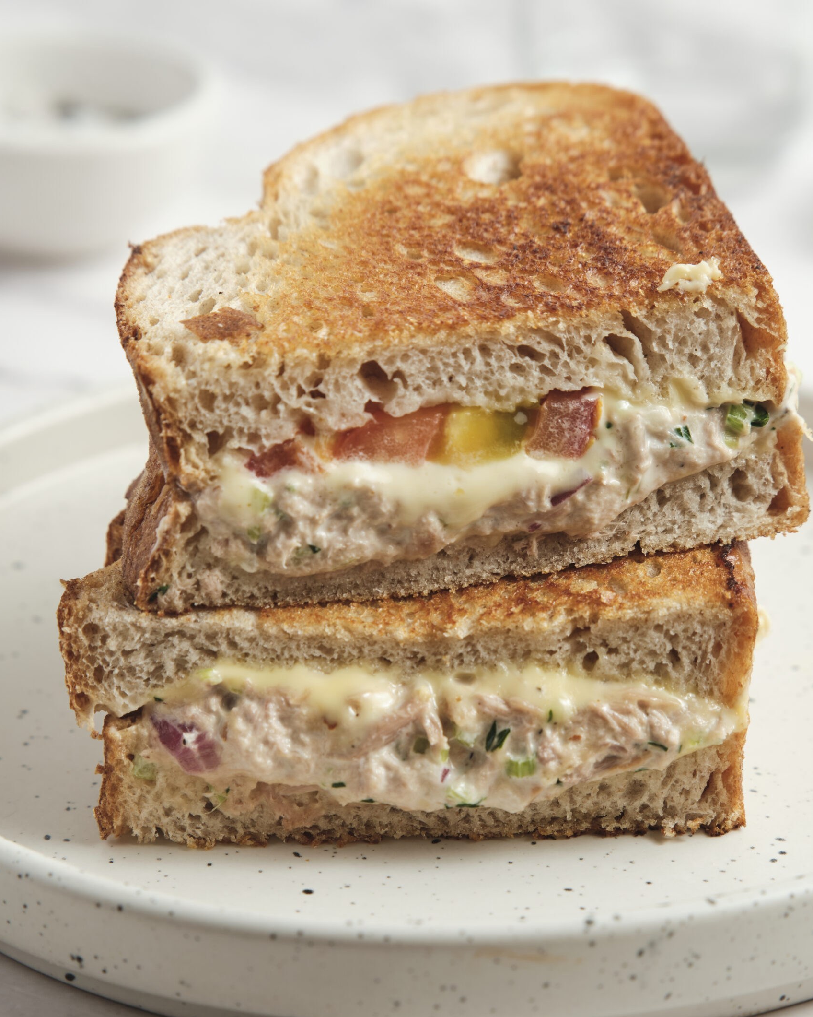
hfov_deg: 13.0
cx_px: 407
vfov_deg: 16.2
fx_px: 3579
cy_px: 576
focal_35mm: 119
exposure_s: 1/250
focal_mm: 70
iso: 160
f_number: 5.6
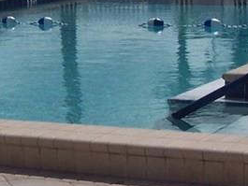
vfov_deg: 10.1
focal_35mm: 147
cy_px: 69
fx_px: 1054
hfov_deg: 13.3
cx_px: 29
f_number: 5.6
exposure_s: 1/1000
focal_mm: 6.3
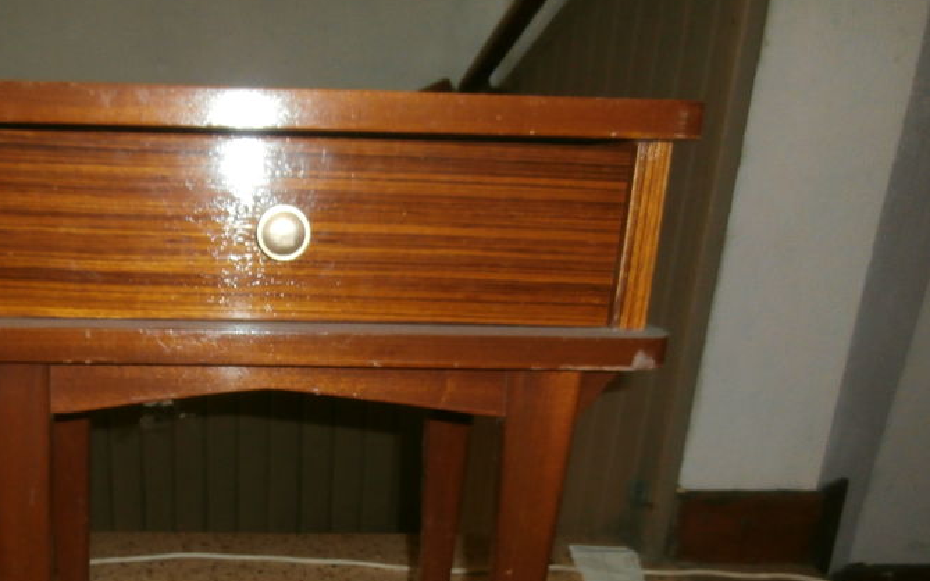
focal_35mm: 38
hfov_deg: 49.9
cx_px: 257
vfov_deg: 32.2
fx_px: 963
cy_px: 500
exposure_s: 1/30
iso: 200
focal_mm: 4.2
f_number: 3
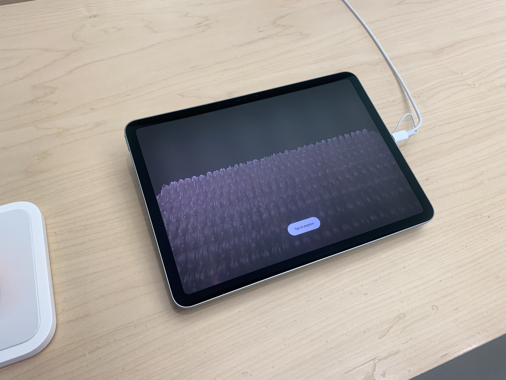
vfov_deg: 53.1
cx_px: 253
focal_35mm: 26
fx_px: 380
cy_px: 190
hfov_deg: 67.3
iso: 40
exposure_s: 1/100
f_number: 1.8
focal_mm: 4.25
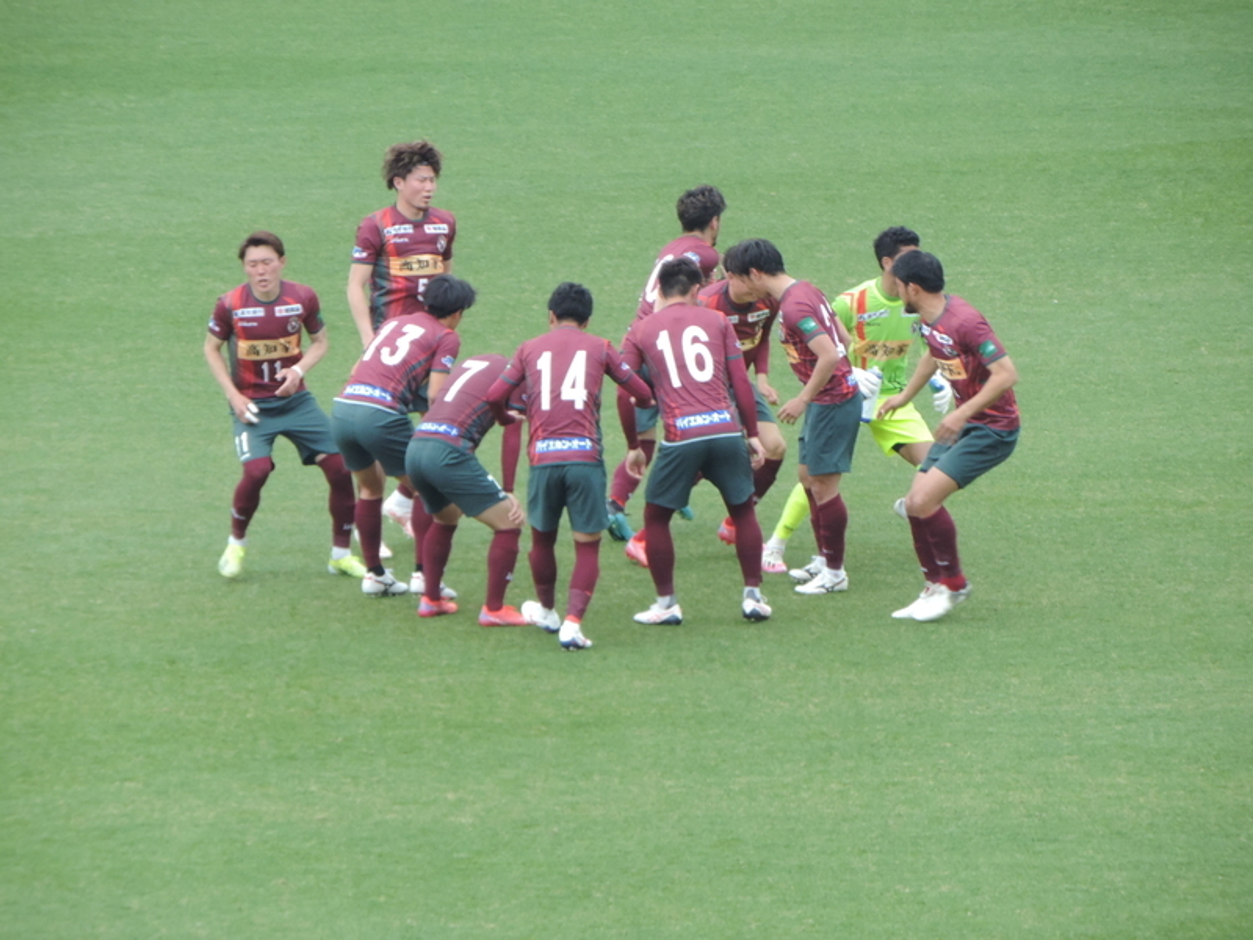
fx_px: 17013
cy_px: 470
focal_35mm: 470
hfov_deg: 4.2
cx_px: 626
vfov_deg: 3.2
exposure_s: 1/250
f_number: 4.9
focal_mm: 83.8
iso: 360
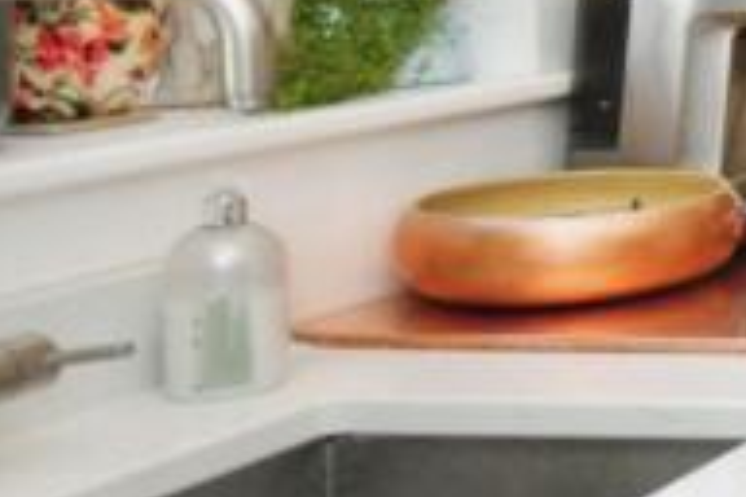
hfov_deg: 15.0
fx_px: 1658
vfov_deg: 16.4
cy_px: -101
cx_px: 1787
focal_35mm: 80
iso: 200
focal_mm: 10
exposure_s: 1/80
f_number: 5
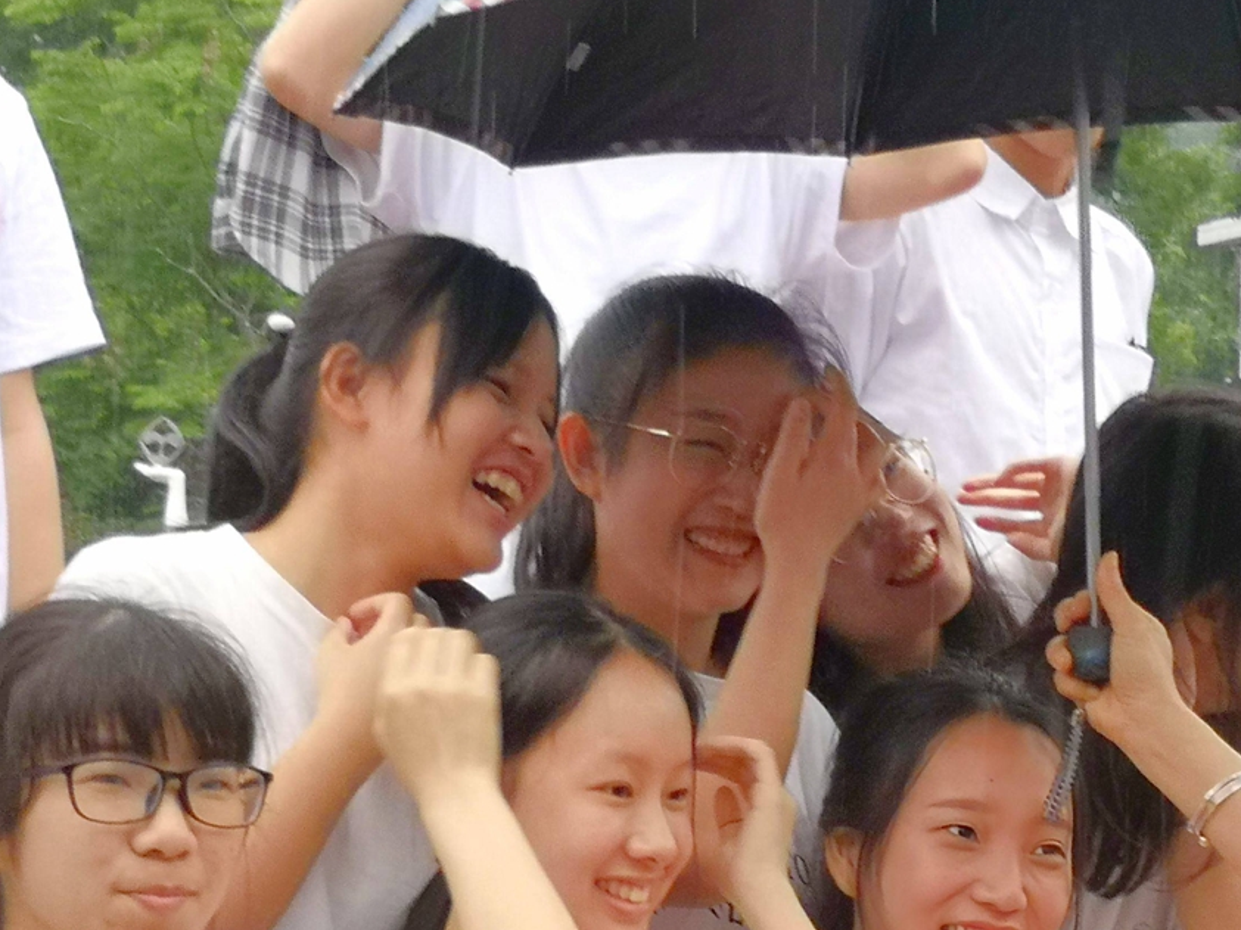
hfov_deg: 14.6
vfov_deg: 11.0
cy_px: 557
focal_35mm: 135
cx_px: 753
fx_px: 4838
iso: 64
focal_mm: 3.95
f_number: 1.8
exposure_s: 1/100
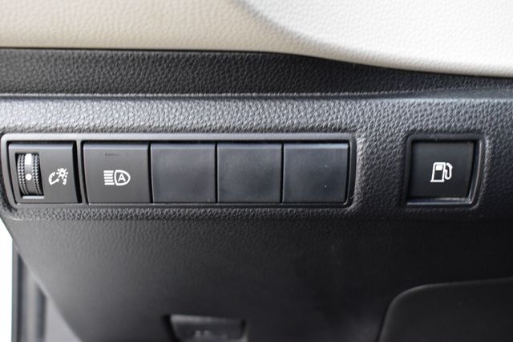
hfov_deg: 41.1
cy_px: 171
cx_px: 256
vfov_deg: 28.0
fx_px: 684
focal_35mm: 48
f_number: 6.3
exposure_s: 1/15
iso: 1400
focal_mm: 32
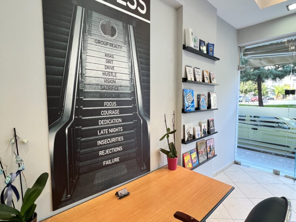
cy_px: 111
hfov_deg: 106.2
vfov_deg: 89.9
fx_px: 111
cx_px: 148
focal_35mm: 13
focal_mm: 1.57
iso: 125
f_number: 1.8
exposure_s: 1/100
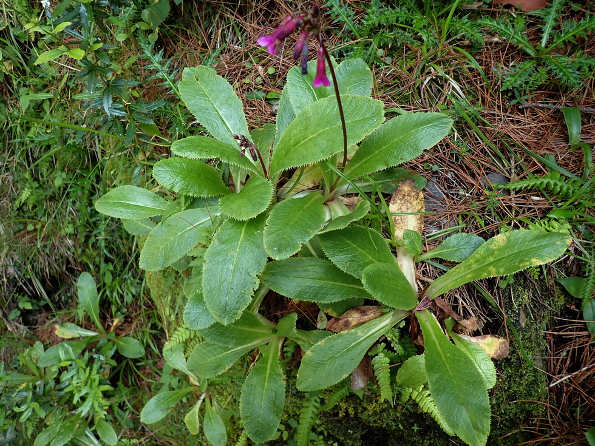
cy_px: 223
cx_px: 298
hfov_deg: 69.4
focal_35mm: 25
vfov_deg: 54.9
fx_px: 430
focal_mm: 4.5
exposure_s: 1/60
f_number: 2
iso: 160
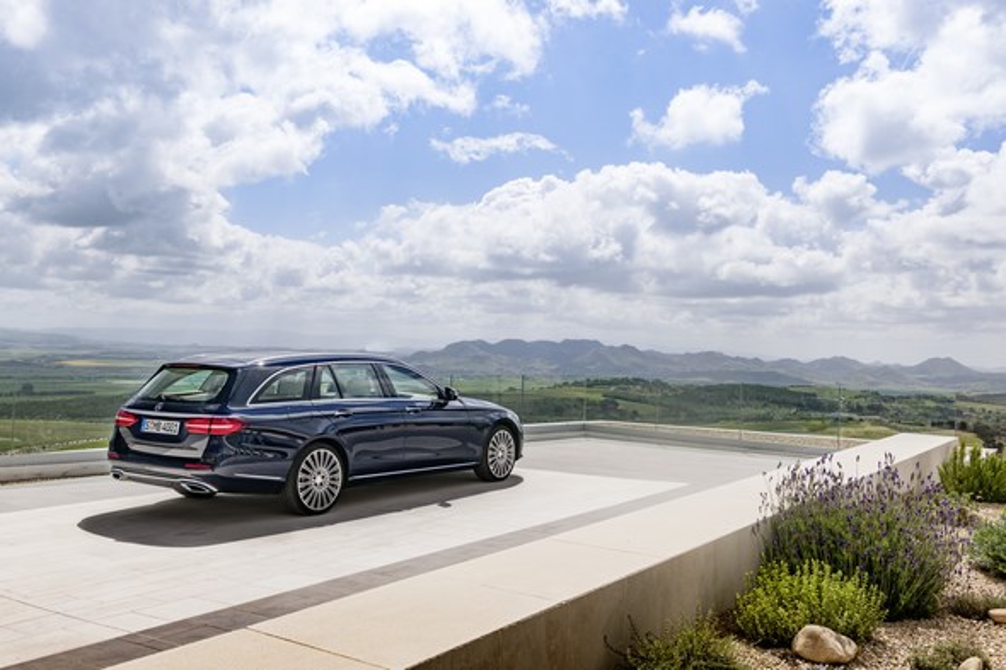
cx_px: 503
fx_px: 894
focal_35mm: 32
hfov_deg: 58.7
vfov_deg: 41.1
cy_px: 335
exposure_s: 1/160
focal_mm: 32
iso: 100
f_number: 8
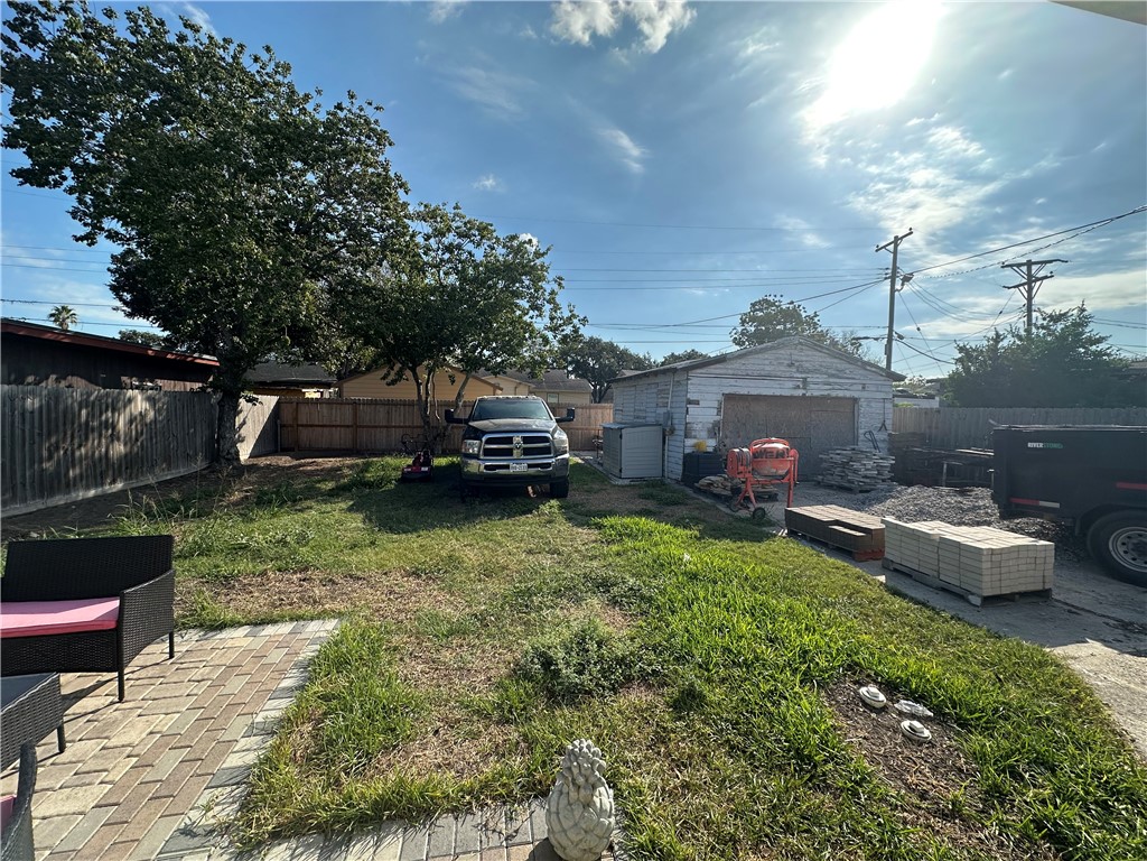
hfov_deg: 102.1
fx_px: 464
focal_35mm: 14
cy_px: 430
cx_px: 574
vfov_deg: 85.7
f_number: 2.2
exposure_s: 1/1855
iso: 40
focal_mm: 2.22
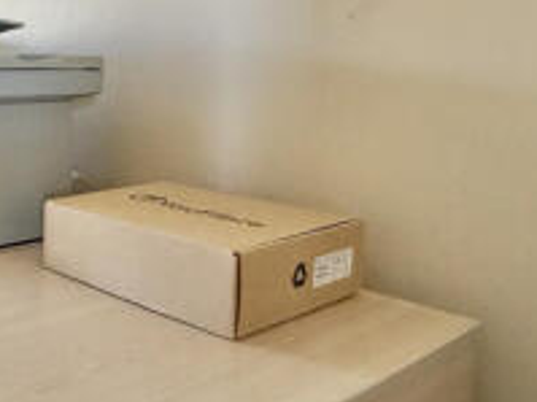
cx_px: -107
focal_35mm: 41
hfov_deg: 35.8
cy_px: 112
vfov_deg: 34.5
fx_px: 636
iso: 320
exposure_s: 1/93
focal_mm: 2.22
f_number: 2.2
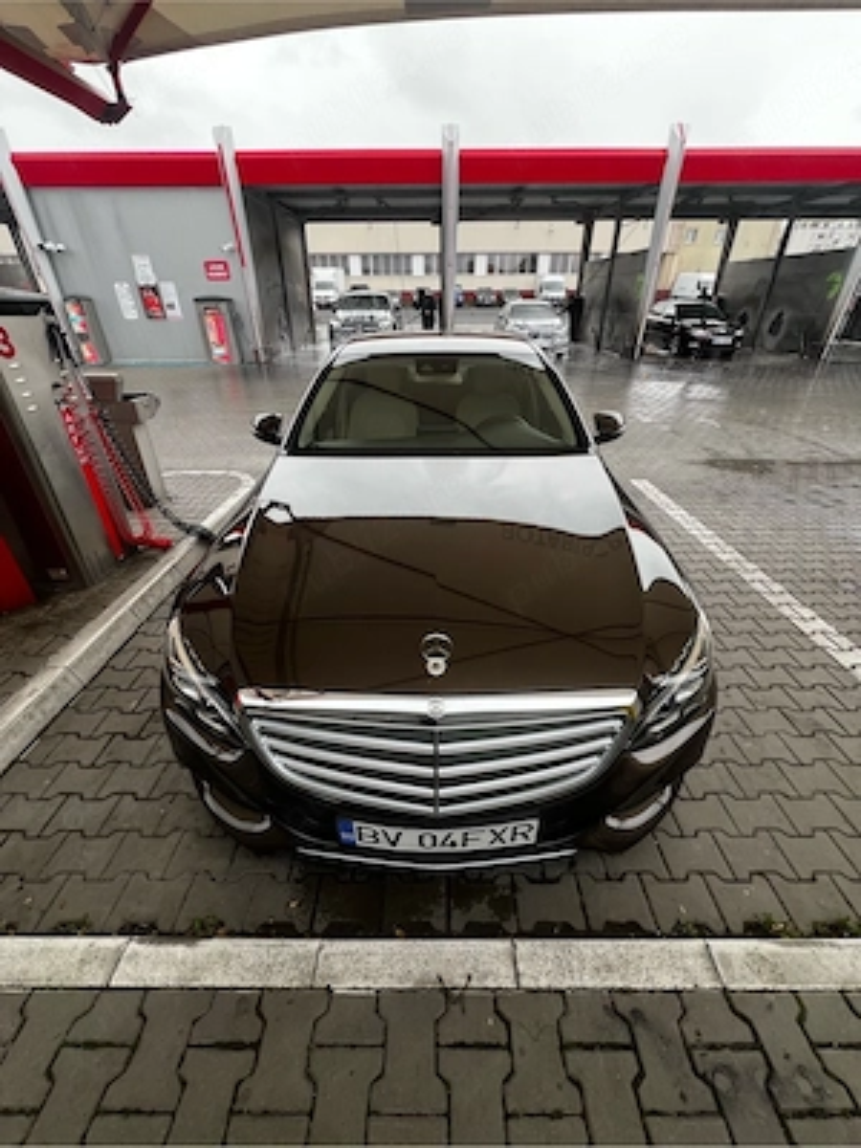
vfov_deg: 106.2
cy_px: 574
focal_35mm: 13
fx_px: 431
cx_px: 430
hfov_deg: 89.9
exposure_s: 1/99
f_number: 1.8
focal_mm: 1.57
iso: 40
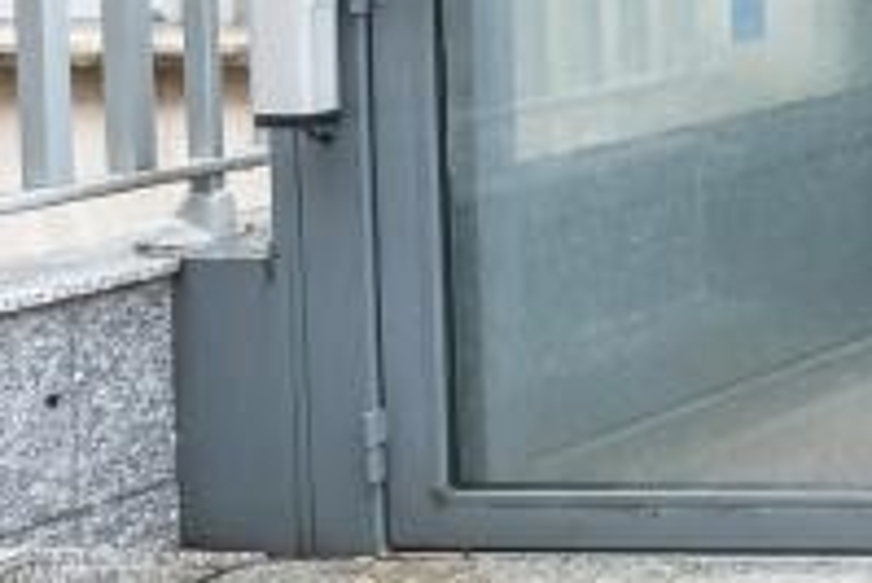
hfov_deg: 12.3
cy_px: -627
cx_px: 2419
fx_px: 2497
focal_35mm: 103
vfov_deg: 11.8
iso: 640
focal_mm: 16
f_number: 11
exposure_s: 1/40
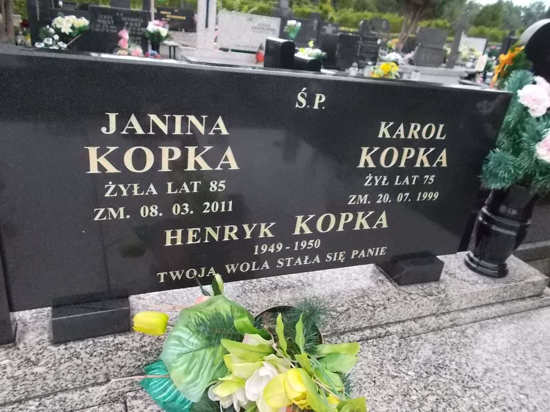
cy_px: 206
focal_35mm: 26
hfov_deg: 67.3
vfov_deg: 53.1
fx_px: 413
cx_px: 275
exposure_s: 1/100
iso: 400
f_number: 8
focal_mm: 4.6
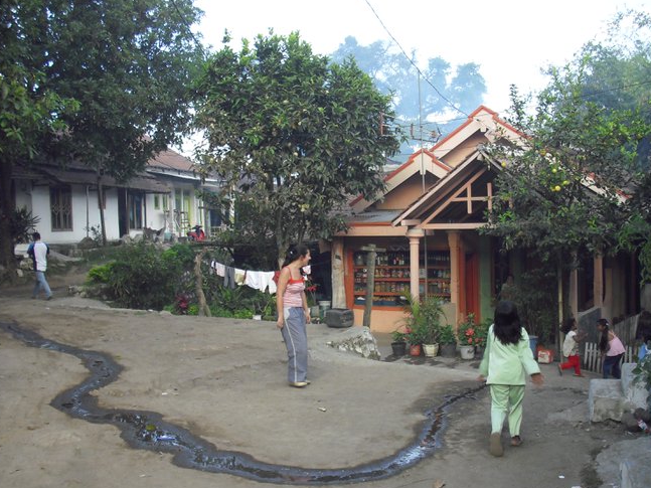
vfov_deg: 30.8
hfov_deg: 40.4
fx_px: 884
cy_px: 297
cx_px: 371
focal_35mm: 47
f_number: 2.8
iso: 100
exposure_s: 1/100
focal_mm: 6.2
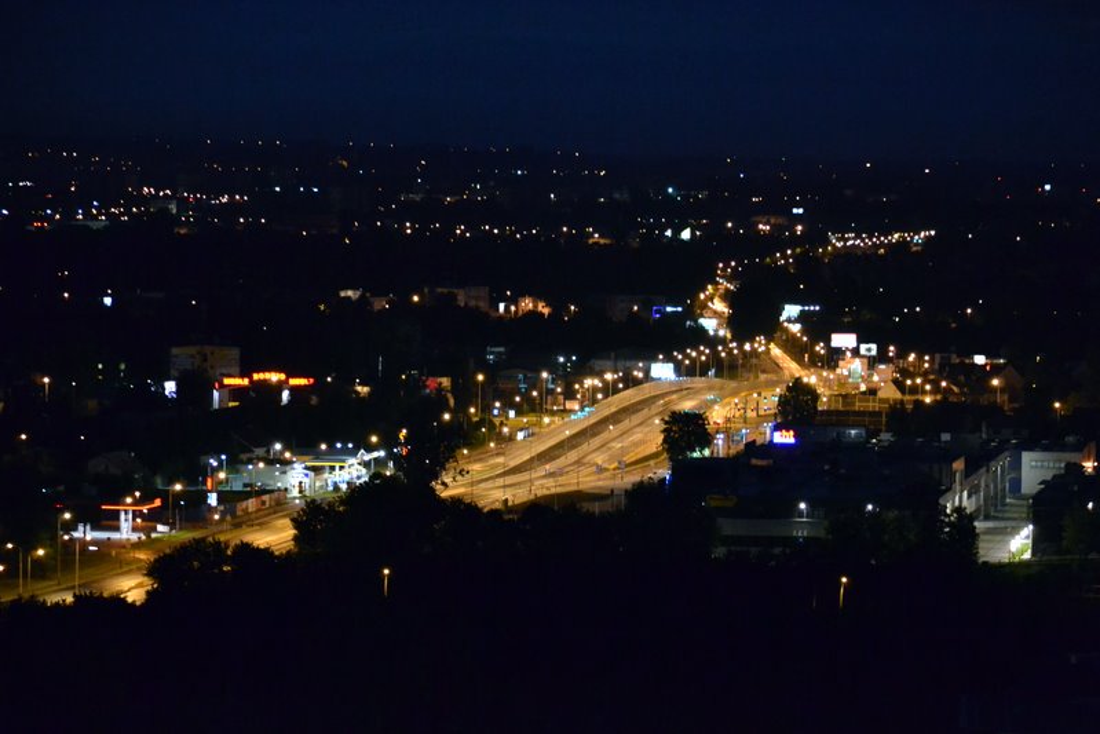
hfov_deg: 12.5
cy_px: 367
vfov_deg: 8.3
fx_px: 5042
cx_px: 550
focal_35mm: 165
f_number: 4.8
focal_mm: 110
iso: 3200
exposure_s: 1/15
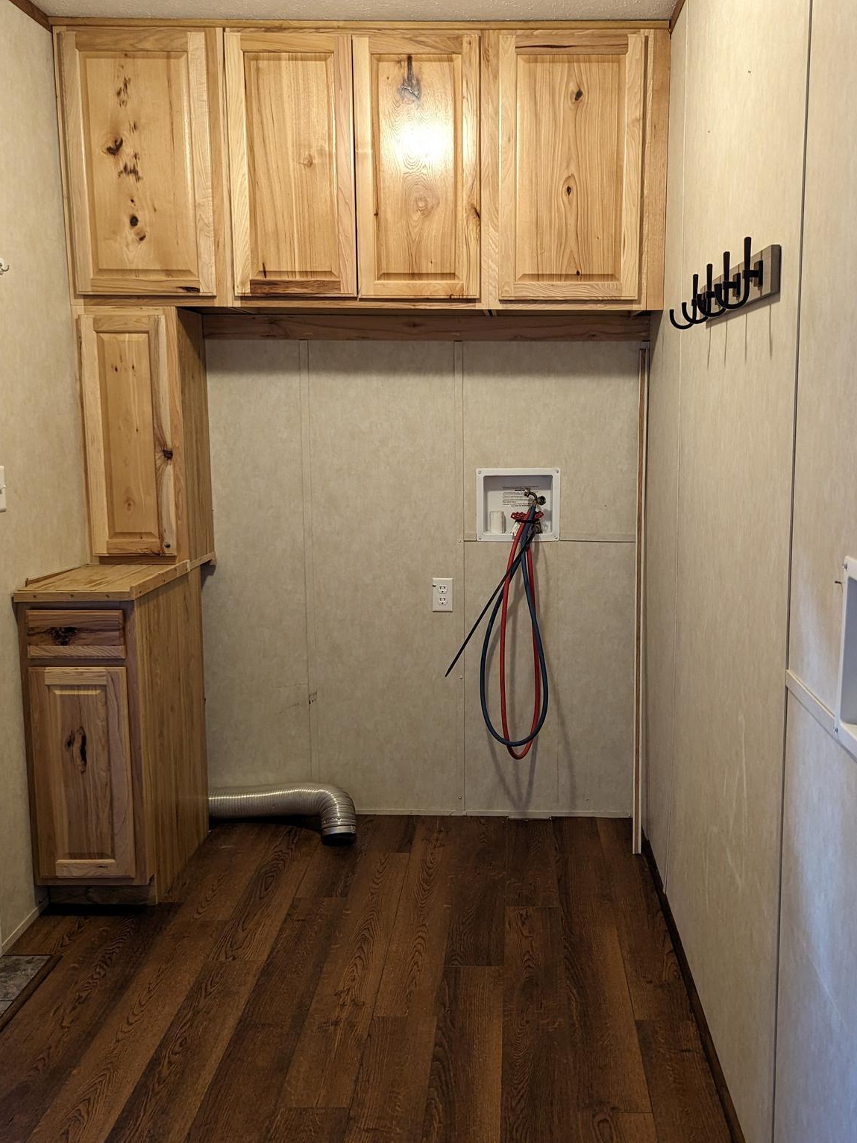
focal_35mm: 32
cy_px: 572
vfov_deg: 56.8
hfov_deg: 44.0
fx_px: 1056
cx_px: 501
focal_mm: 6.81
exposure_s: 1/23.8
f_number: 1.85
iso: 414
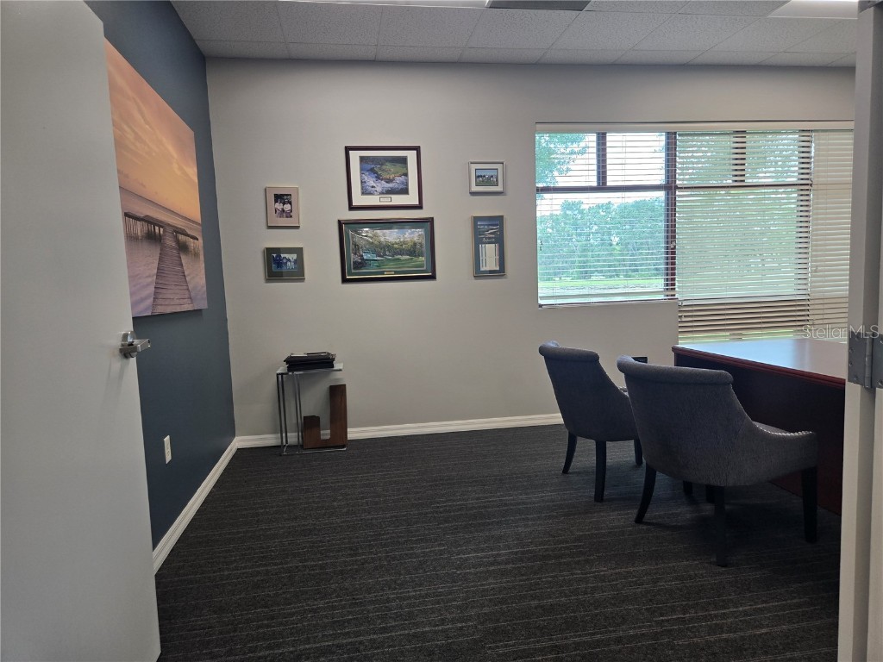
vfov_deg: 58.9
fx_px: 587
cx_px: 442
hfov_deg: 73.9
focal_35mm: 23
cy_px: 331
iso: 80
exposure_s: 1/120
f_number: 1.8
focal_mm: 5.4
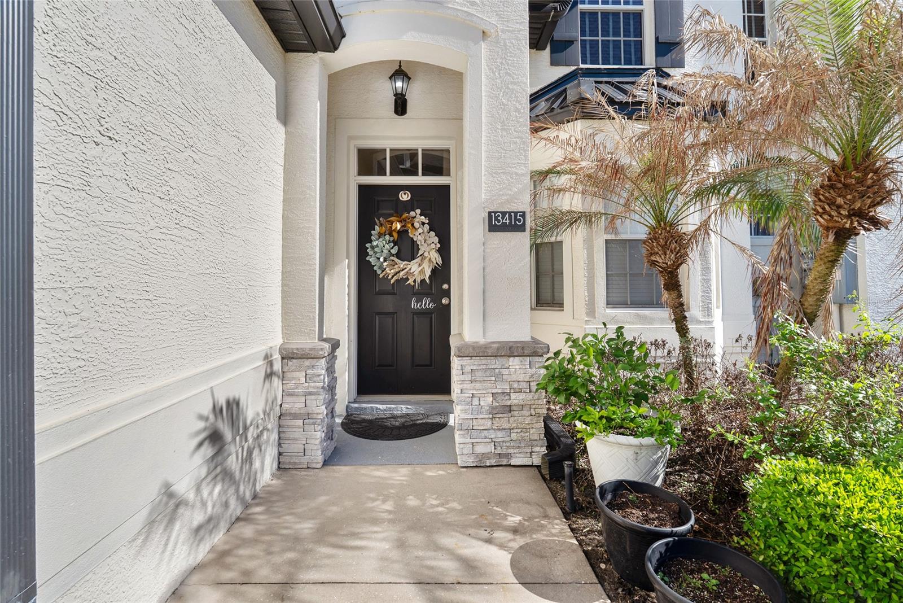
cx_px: 452
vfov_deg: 73.8
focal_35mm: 16
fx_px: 401
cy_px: 302
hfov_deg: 96.7
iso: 80
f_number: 9
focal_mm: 16
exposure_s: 1/50
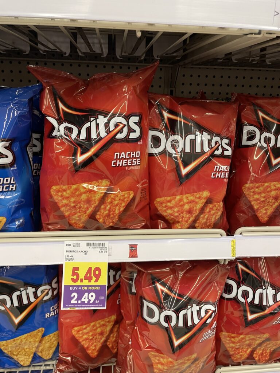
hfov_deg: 53.1
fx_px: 280
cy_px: 186
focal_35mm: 26
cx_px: 140
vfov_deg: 67.3
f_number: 1.6
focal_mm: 4.2
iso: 100
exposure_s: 1/60
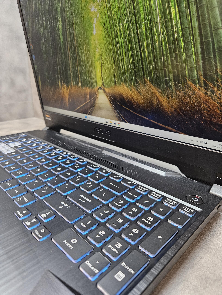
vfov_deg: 73.9
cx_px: 111
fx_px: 197
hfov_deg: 58.9
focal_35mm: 23
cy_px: 148
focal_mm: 5.4
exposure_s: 1/100
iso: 500
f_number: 1.8
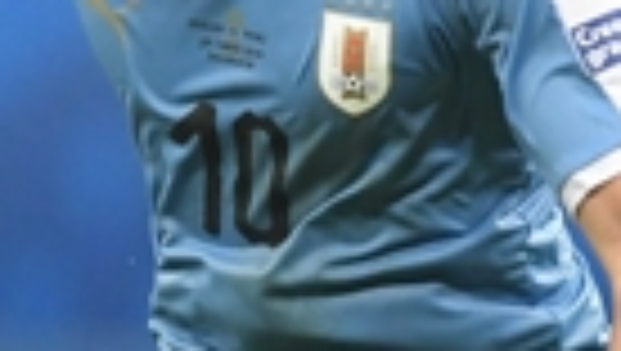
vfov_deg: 0.3
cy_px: 560
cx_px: 27
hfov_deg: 0.6
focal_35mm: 3637
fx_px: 59958
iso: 3200
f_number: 5
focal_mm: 400
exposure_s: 1/640
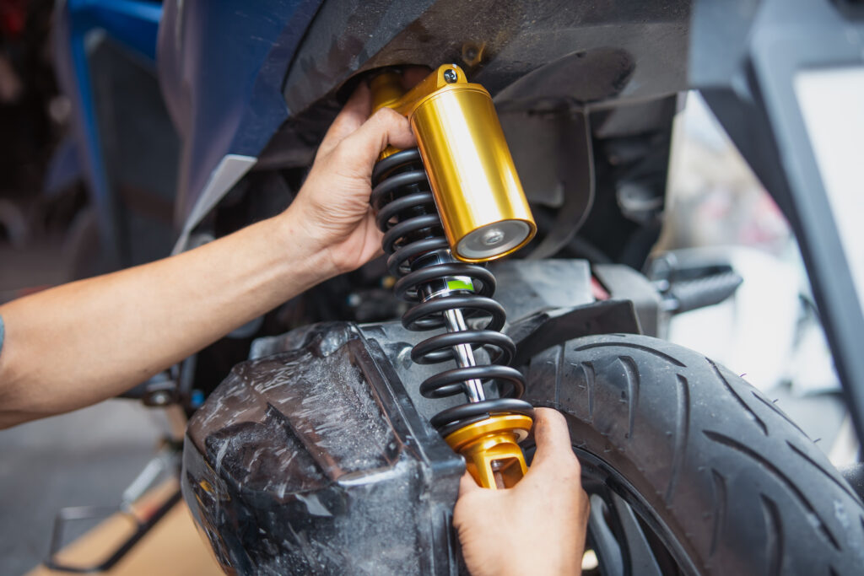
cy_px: 288
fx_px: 1200
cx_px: 432
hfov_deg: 39.6
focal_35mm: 50
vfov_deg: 27.0
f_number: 2.8
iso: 250
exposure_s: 1/50
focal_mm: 50
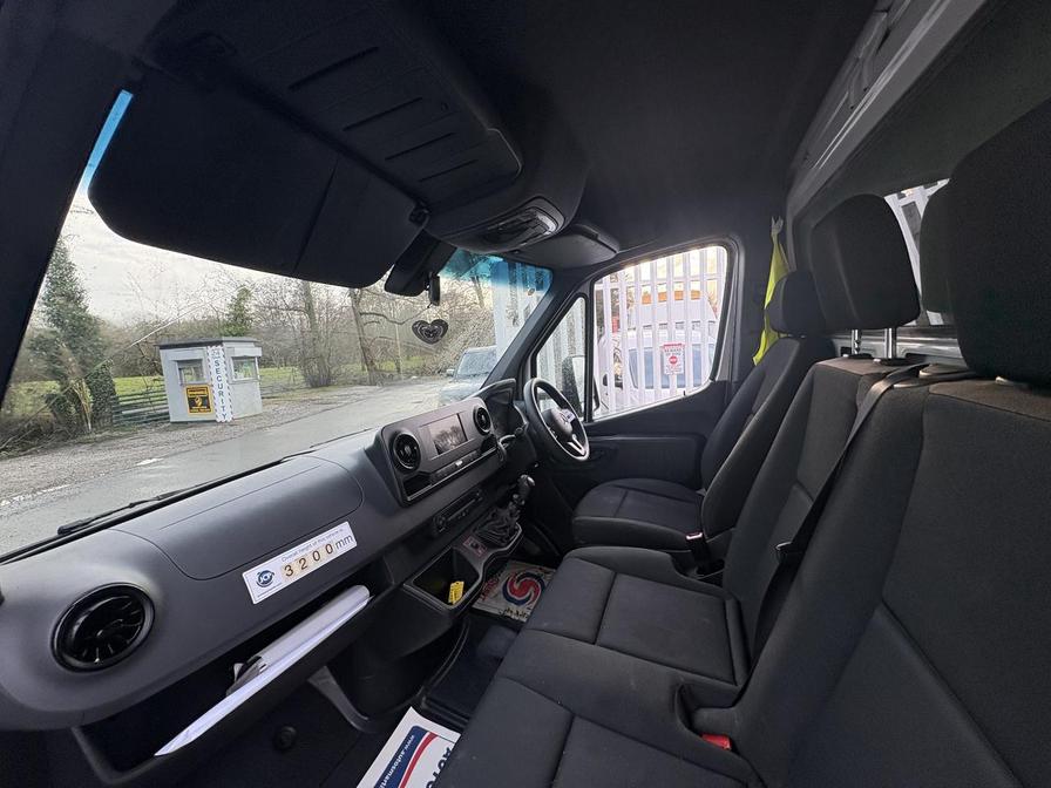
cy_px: 394
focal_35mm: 14
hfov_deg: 102.1
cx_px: 526
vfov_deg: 85.7
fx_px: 425
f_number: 2.2
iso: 64
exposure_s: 1/123
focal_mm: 2.22
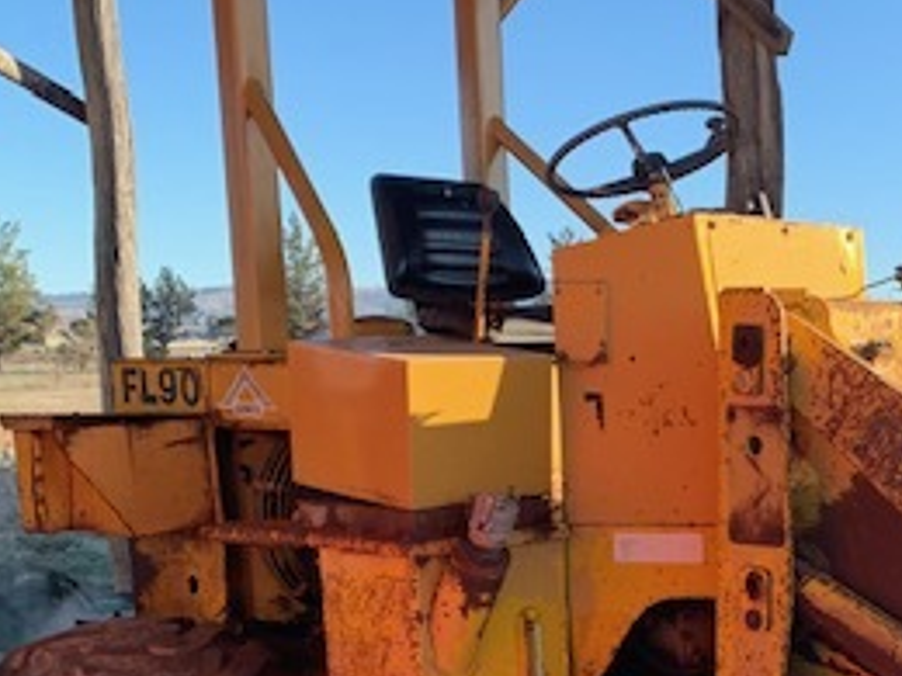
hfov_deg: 28.1
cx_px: 940
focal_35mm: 64
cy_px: 652
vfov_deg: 22.2
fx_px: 1668
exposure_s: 1/389
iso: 25
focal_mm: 4.25
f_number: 1.8
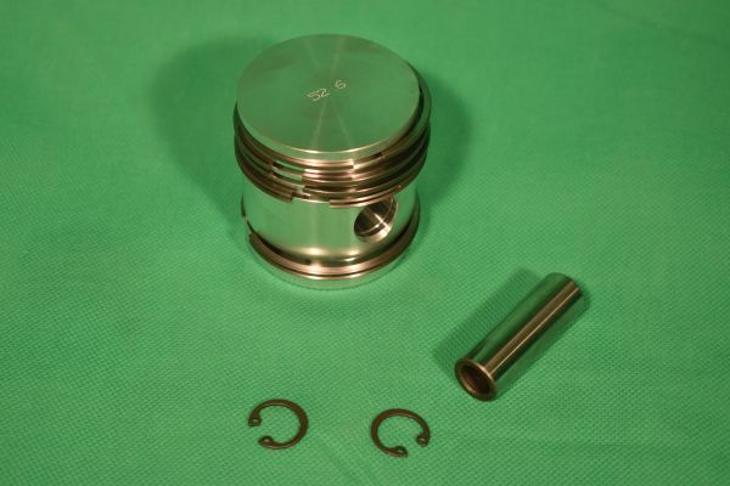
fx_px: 1521
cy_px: 243
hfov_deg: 27.0
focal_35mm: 75
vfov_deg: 18.2
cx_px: 365
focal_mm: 50
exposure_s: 1/80
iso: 140
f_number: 5.6
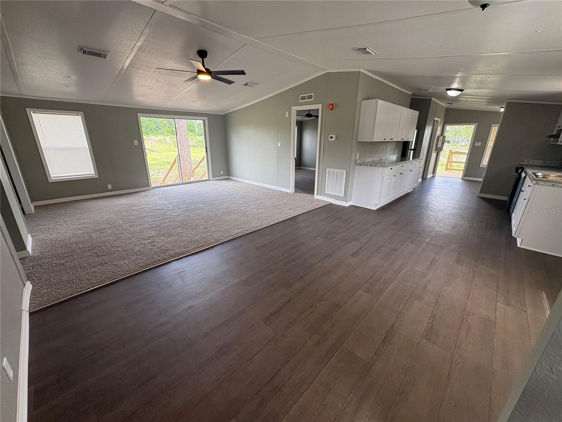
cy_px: 211
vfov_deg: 85.7
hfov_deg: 102.1
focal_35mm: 14
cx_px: 281
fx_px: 227
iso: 80
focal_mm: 2.22
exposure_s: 1/117
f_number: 2.2
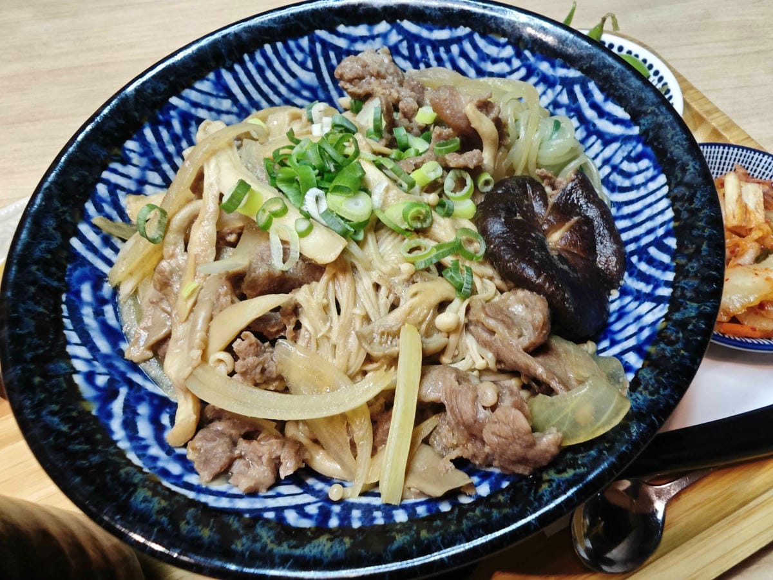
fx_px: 514
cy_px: 290
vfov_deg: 58.9
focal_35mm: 23
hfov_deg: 73.9
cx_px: 386
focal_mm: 2.03
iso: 160
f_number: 1.8
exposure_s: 1/40
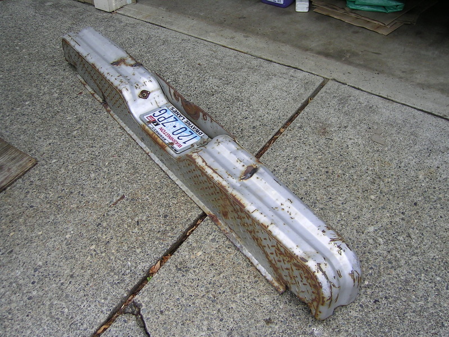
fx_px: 467
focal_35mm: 36
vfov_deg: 39.7
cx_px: 224
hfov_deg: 51.4
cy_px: 168
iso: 50
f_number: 2.8
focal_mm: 5.6
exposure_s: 1/254
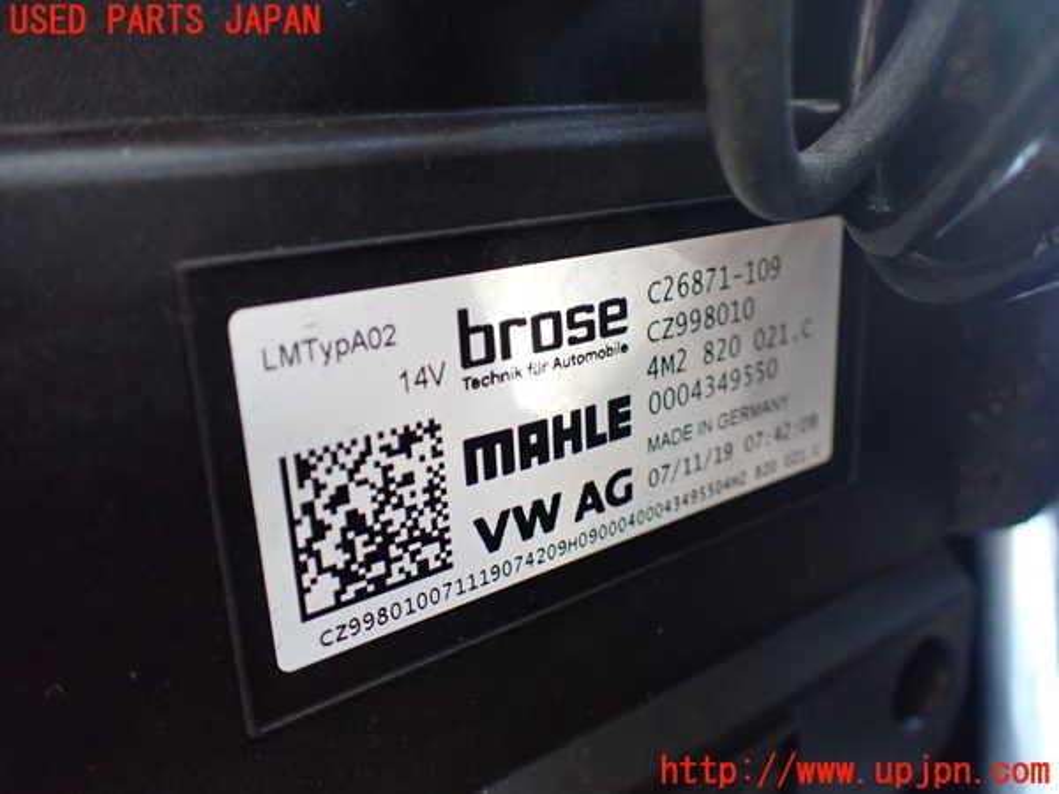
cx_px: 530
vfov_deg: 46.8
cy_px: 397
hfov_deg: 60.0
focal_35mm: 30
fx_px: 918
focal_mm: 5.4
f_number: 2.3
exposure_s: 1/100
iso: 800
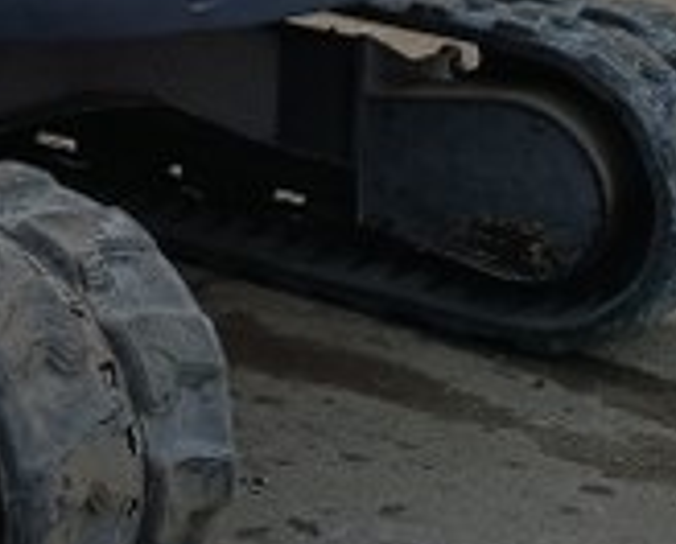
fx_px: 2286
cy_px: -264
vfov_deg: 12.9
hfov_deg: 15.0
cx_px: -478
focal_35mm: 114
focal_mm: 5.59
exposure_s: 1/217
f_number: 1.88
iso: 53
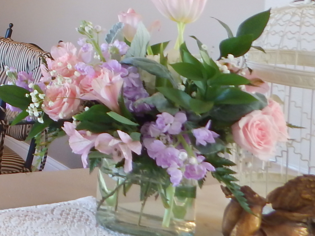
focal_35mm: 73
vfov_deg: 18.9
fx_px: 664
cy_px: -58
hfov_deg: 21.5
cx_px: -183
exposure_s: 1/30
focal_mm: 4
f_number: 3
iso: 250
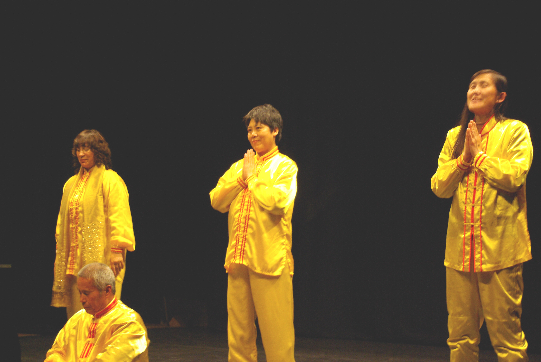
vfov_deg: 16.6
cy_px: 181
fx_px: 1241
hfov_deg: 24.6
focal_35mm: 82
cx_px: 270
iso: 800
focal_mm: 55
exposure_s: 1/8
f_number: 5.6
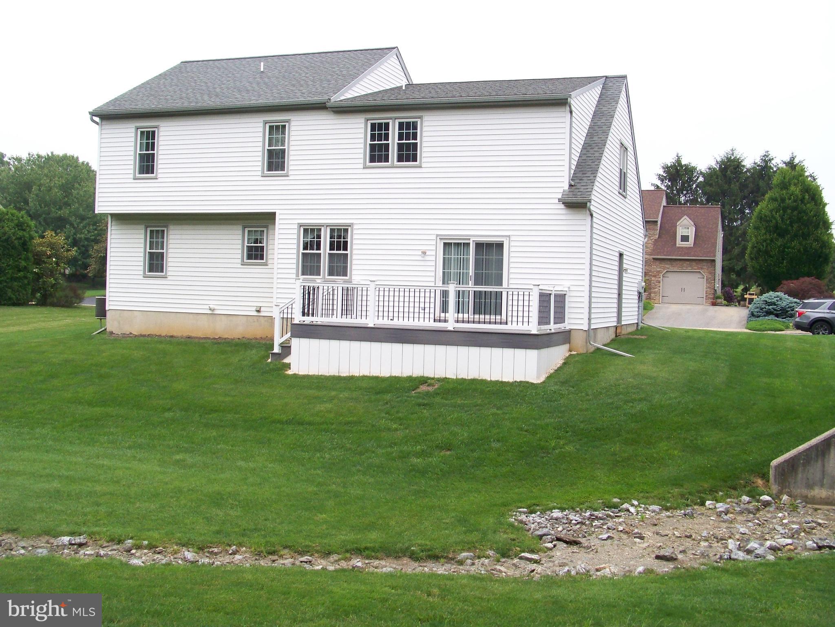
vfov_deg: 38.7
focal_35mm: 37
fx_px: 893
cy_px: 314
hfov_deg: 50.1
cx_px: 418
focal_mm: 6.75
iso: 200
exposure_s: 1/800
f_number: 4
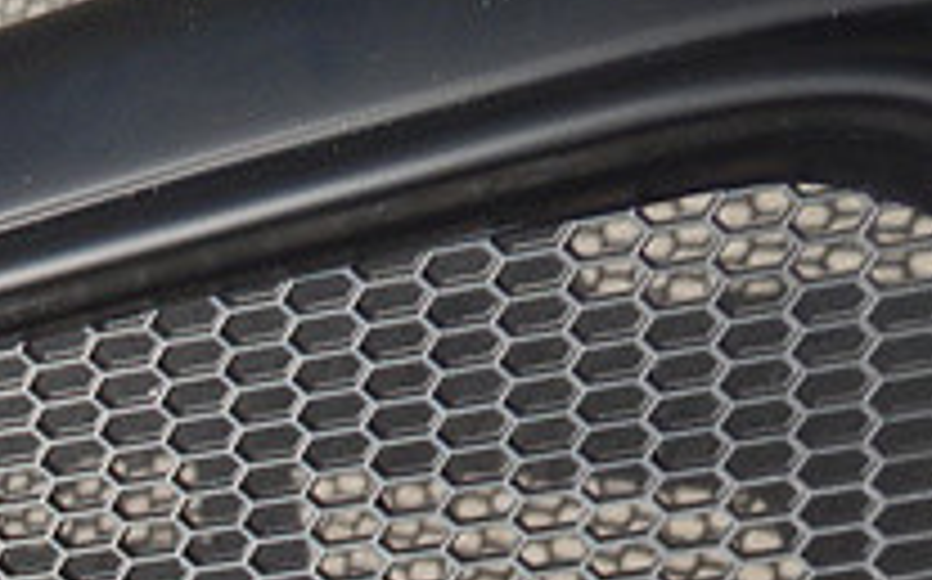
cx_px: -288
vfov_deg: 11.4
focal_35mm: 100
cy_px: 1252
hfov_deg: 19.2
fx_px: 2538
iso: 125
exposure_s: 1/400
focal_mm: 4
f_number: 6
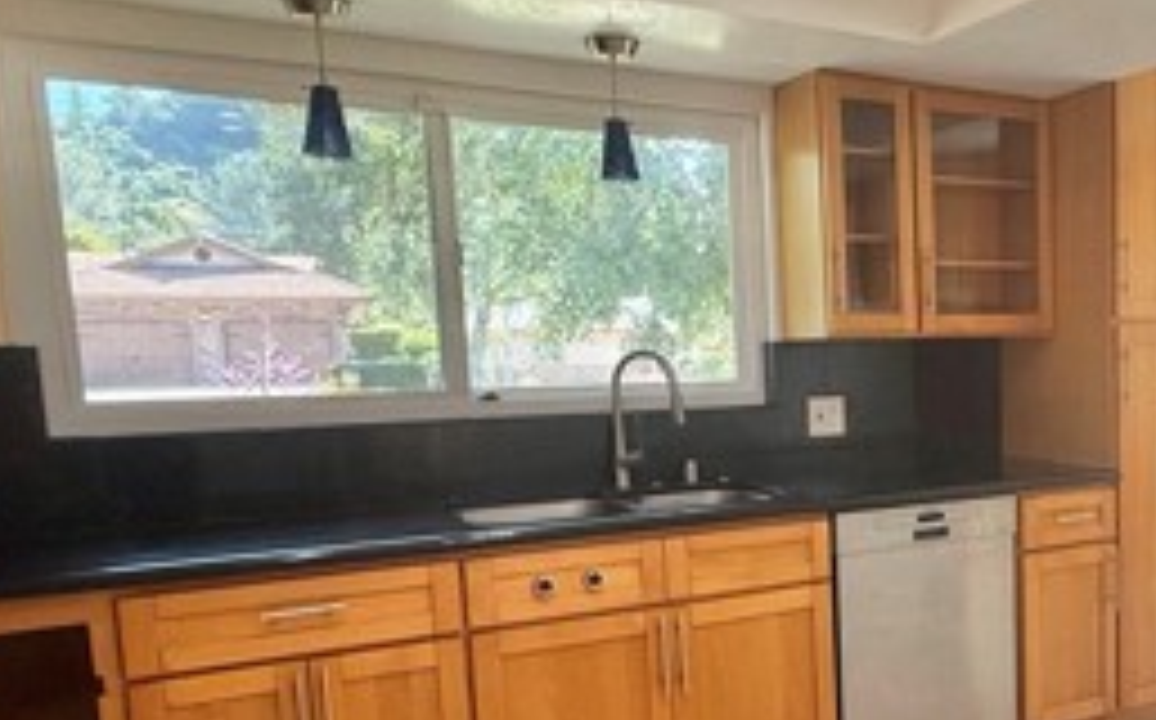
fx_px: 1164
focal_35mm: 37
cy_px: 486
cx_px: 1017
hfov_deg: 48.0
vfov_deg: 34.0
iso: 100
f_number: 2.2
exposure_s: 1/120
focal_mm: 2.22
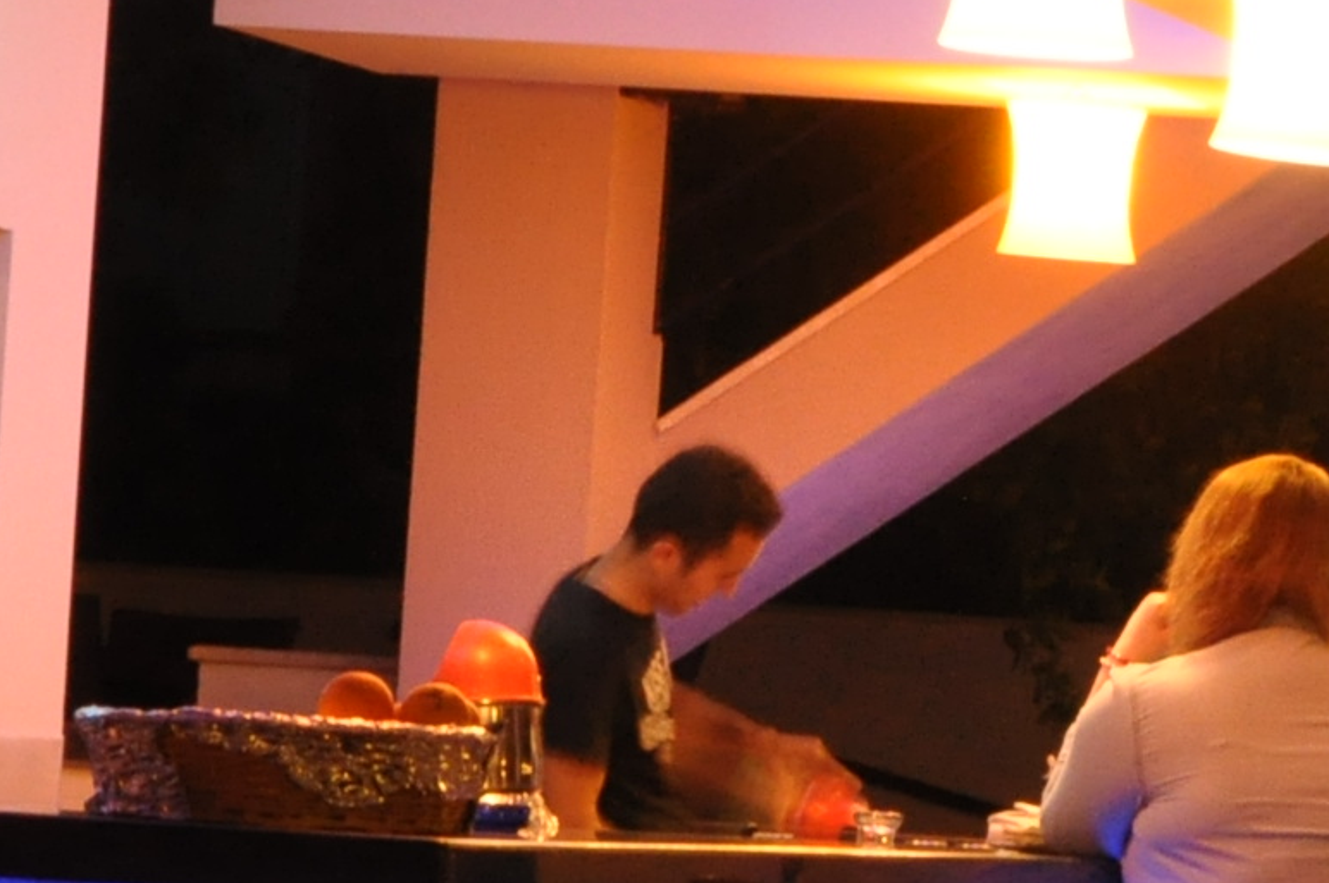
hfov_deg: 8.2
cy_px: 616
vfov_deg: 5.5
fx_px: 9219
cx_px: 1494
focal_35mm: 250
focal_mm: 40
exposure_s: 1/2
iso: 1250
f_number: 16
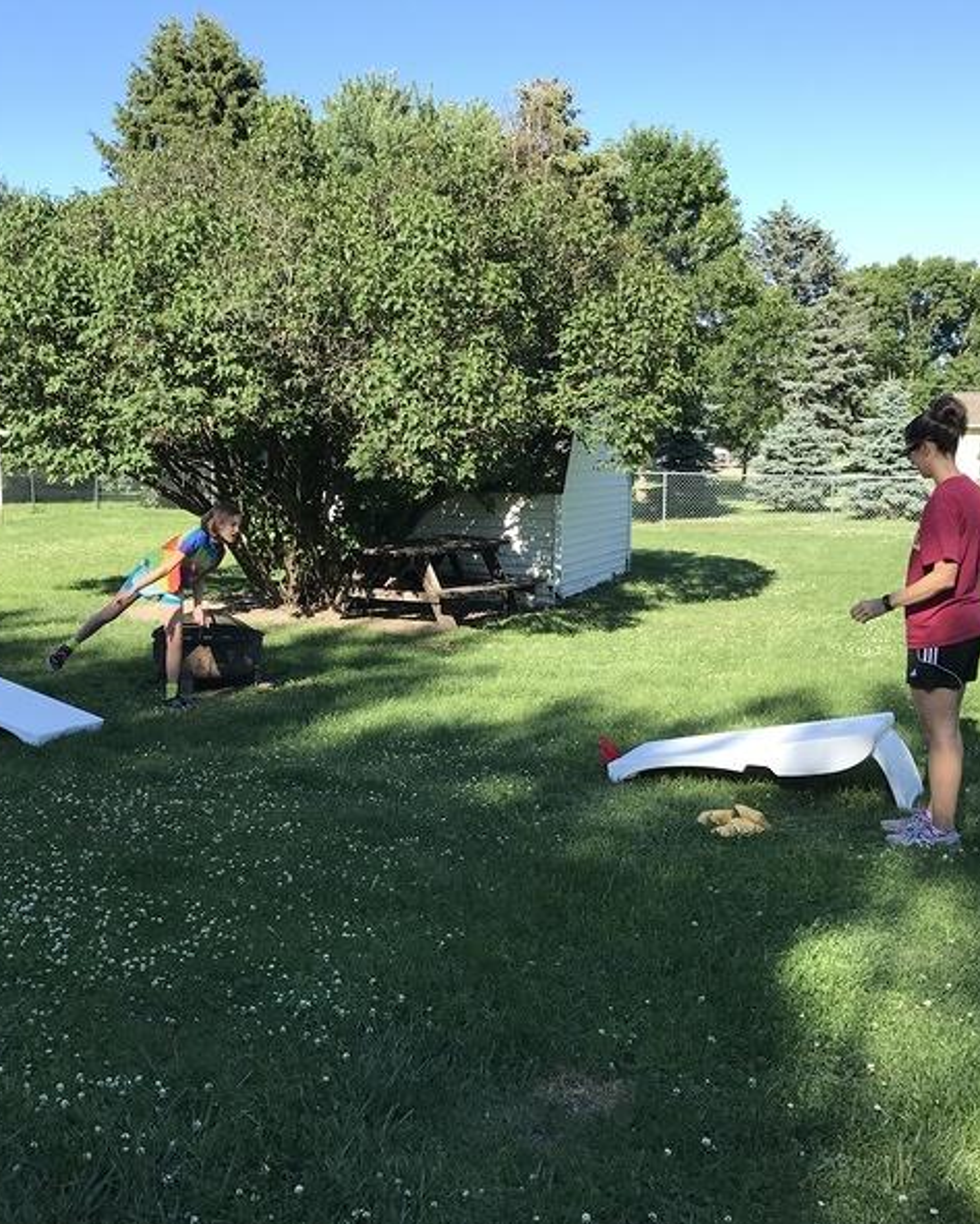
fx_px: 1341
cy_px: 617
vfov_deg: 49.1
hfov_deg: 40.0
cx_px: 400
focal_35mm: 37
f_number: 1.8
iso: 20
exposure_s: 1/818
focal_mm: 3.99
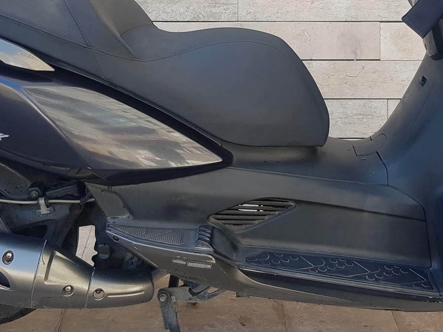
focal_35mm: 58
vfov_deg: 25.1
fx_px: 742
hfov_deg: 33.2
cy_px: 106
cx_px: 229
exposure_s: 1/276
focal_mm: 4.3
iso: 40
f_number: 1.7
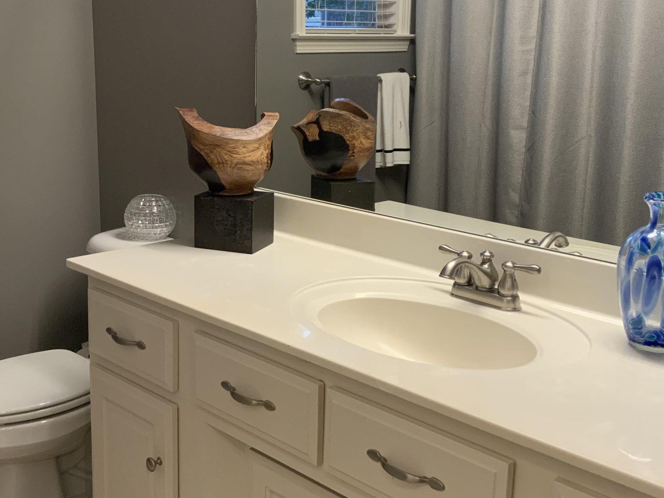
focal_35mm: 46
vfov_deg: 31.5
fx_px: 882
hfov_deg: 41.2
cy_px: 223
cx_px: 297
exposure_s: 1/60
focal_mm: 3
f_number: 1.8
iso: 160
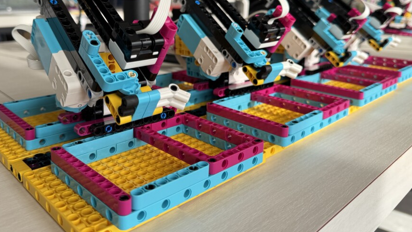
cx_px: 193
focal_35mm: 31
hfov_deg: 62.6
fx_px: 339
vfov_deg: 37.2
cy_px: 70
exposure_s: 1/514
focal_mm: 6.76
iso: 80
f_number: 1.78
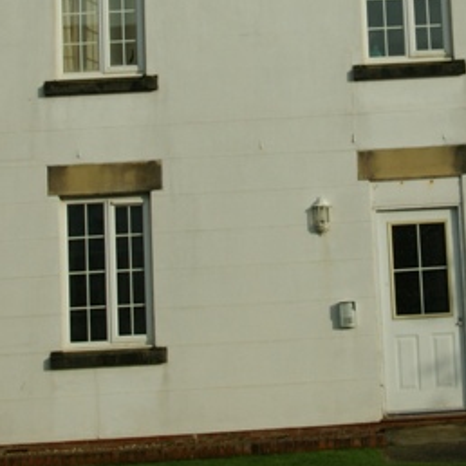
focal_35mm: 91
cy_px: 89
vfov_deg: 18.9
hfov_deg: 18.8
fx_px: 1386
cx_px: 405
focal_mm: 18
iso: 100
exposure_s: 1/320
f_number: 10
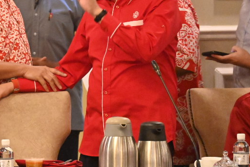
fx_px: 2493
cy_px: 56
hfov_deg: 5.7
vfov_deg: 3.8
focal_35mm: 359
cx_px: -139
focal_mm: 115
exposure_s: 1/200
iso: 5000
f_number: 4
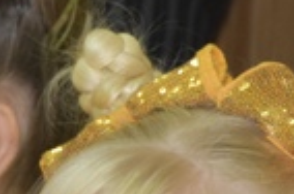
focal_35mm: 596
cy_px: 289
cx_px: -151
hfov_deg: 3.5
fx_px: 4854
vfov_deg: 2.3
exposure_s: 1/60
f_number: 5
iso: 1800
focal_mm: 75
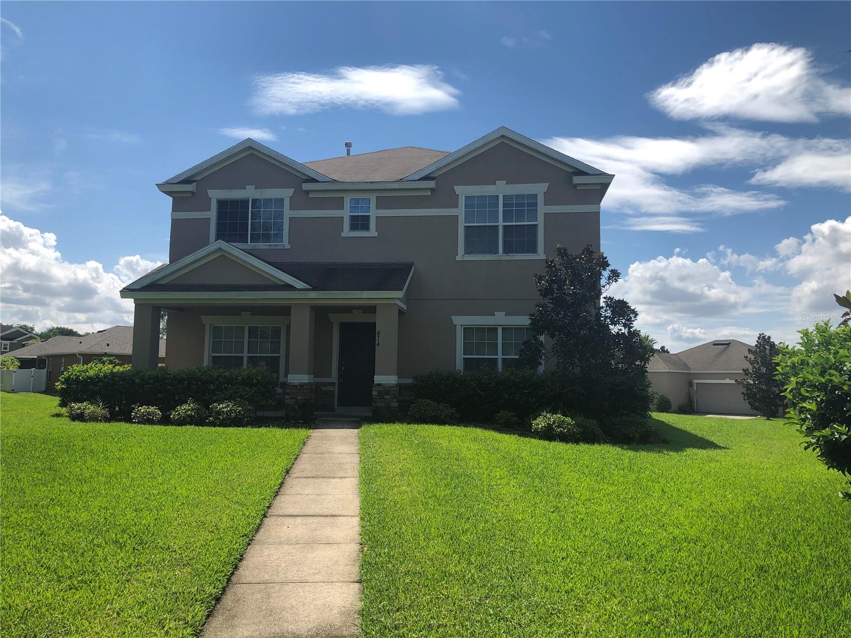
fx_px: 688
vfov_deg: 49.7
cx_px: 426
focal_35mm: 28
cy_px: 319
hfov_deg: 63.4
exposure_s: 1/2288
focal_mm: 3.99
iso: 20
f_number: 1.8
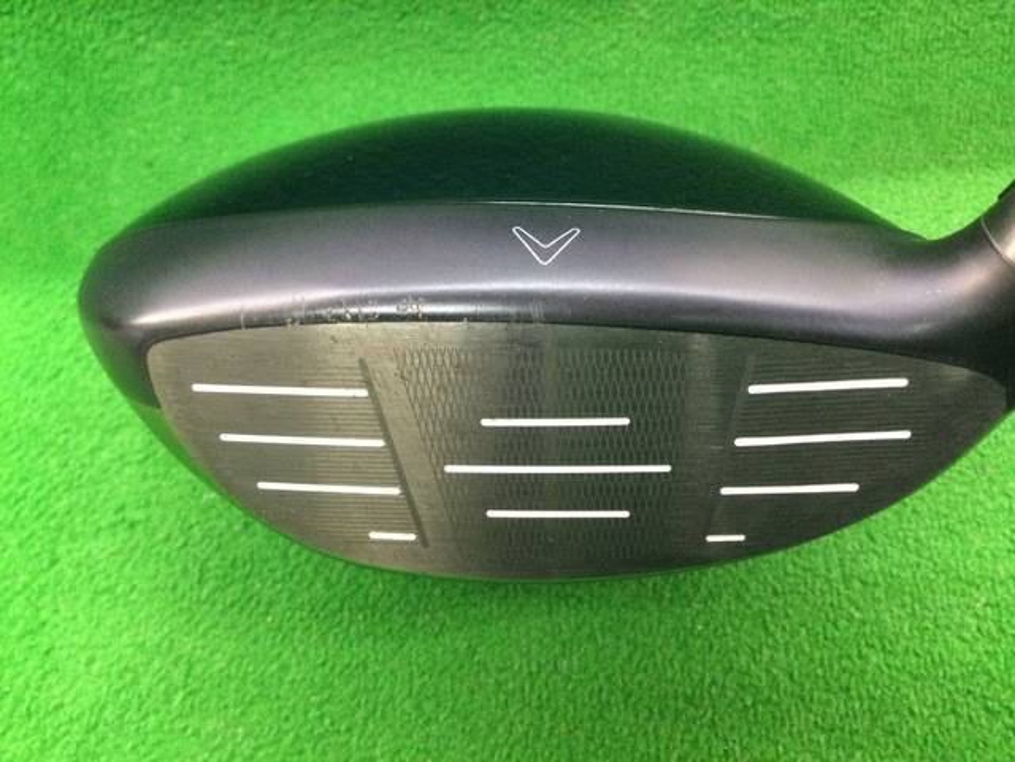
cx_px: 508
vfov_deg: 45.4
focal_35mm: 31
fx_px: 909
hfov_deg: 58.4
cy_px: 381
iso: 200
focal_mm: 3.3
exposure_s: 1/24
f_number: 2.4
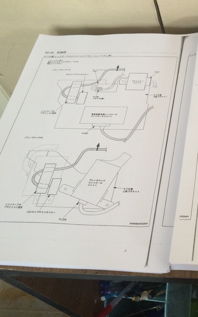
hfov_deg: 28.2
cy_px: 162
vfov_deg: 47.2
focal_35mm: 42
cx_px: 209
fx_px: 363
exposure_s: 1/30
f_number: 2.2
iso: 125
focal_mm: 4.15
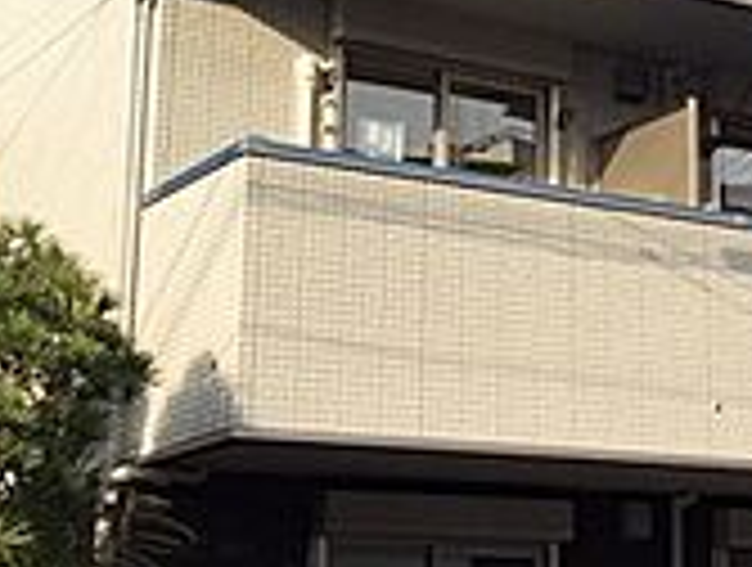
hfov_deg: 21.5
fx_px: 1916
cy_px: 142
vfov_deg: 16.8
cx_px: 738
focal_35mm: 88
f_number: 2.2
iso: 32
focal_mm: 4.15
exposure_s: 1/942
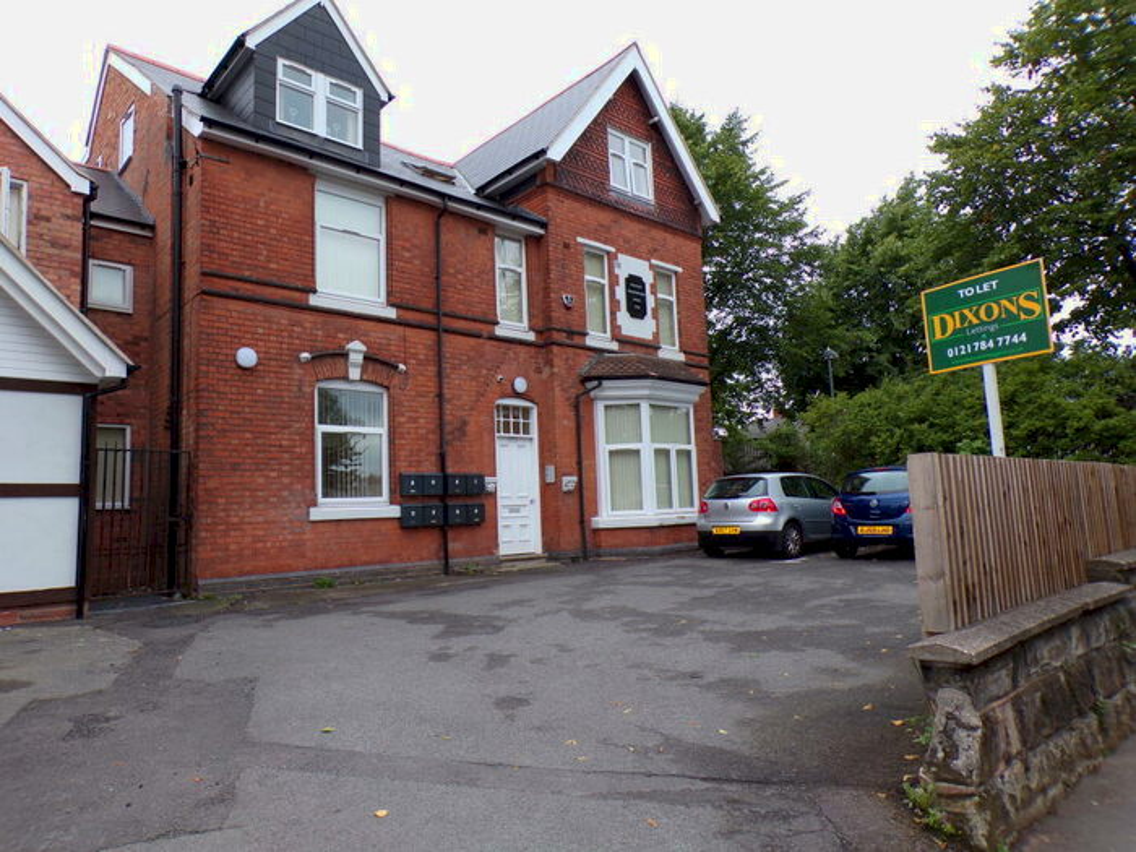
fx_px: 788
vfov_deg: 56.8
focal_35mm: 24
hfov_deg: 71.6
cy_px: 426
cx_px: 568
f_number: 4.3
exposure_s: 1/100
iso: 80
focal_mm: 4.3
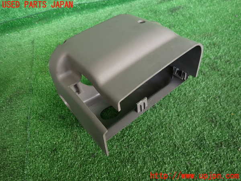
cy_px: 90
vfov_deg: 54.9
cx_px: 120
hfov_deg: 69.4
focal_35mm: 25
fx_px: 174
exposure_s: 1/60
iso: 160
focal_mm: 4.5
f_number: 2
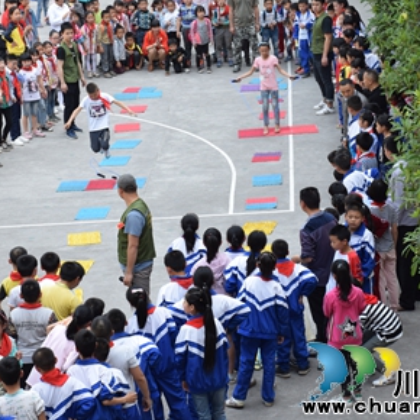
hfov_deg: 12.8
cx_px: 203
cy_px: 201
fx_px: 1867
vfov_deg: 12.8
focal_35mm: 136
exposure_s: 1/200
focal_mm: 62
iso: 400
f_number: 7.1
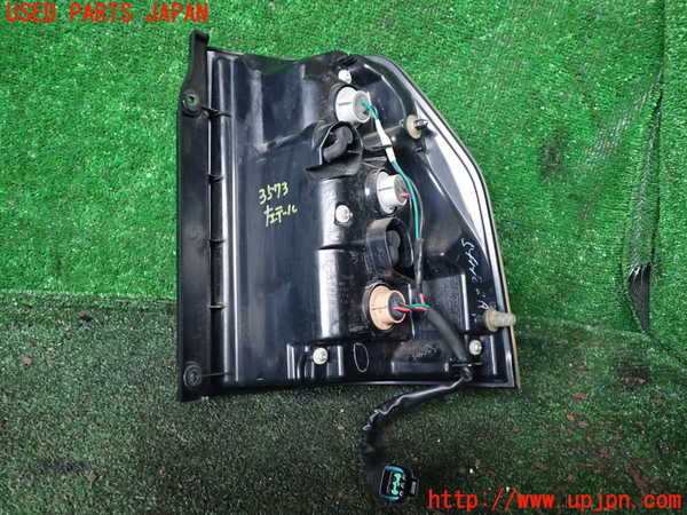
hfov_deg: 60.0
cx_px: 344
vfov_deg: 46.8
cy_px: 258
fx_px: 595
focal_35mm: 30
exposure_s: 1/25
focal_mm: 5.4
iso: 800
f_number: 2.3
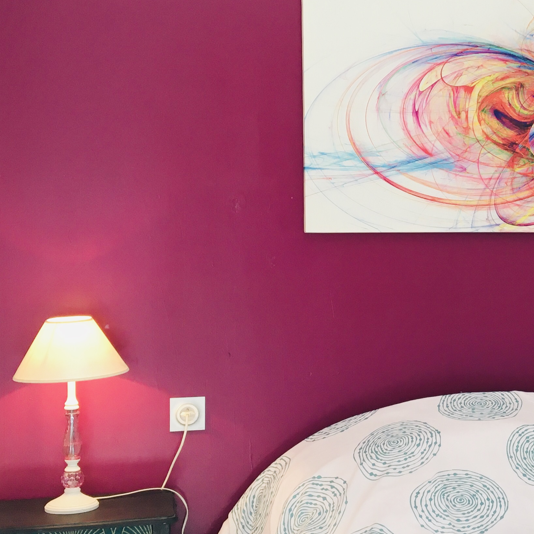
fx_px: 1100
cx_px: 532
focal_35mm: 63
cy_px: 259
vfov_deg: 27.3
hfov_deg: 25.9
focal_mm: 4.15
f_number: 2.2
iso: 25
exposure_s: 1/33
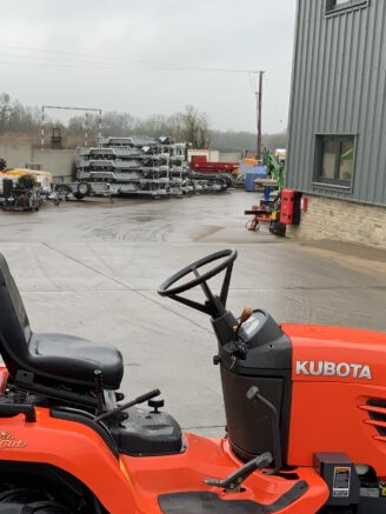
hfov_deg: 21.6
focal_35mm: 68
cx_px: 141
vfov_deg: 28.3
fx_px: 1011
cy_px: 363
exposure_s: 1/344
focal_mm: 3
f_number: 1.8
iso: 16
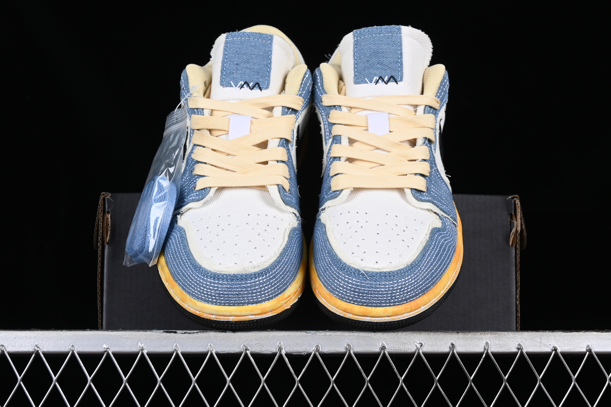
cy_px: 204
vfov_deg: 18.9
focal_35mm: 72
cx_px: 306
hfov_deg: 28.1
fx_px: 1222
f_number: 8
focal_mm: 48
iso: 160
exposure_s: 1/80
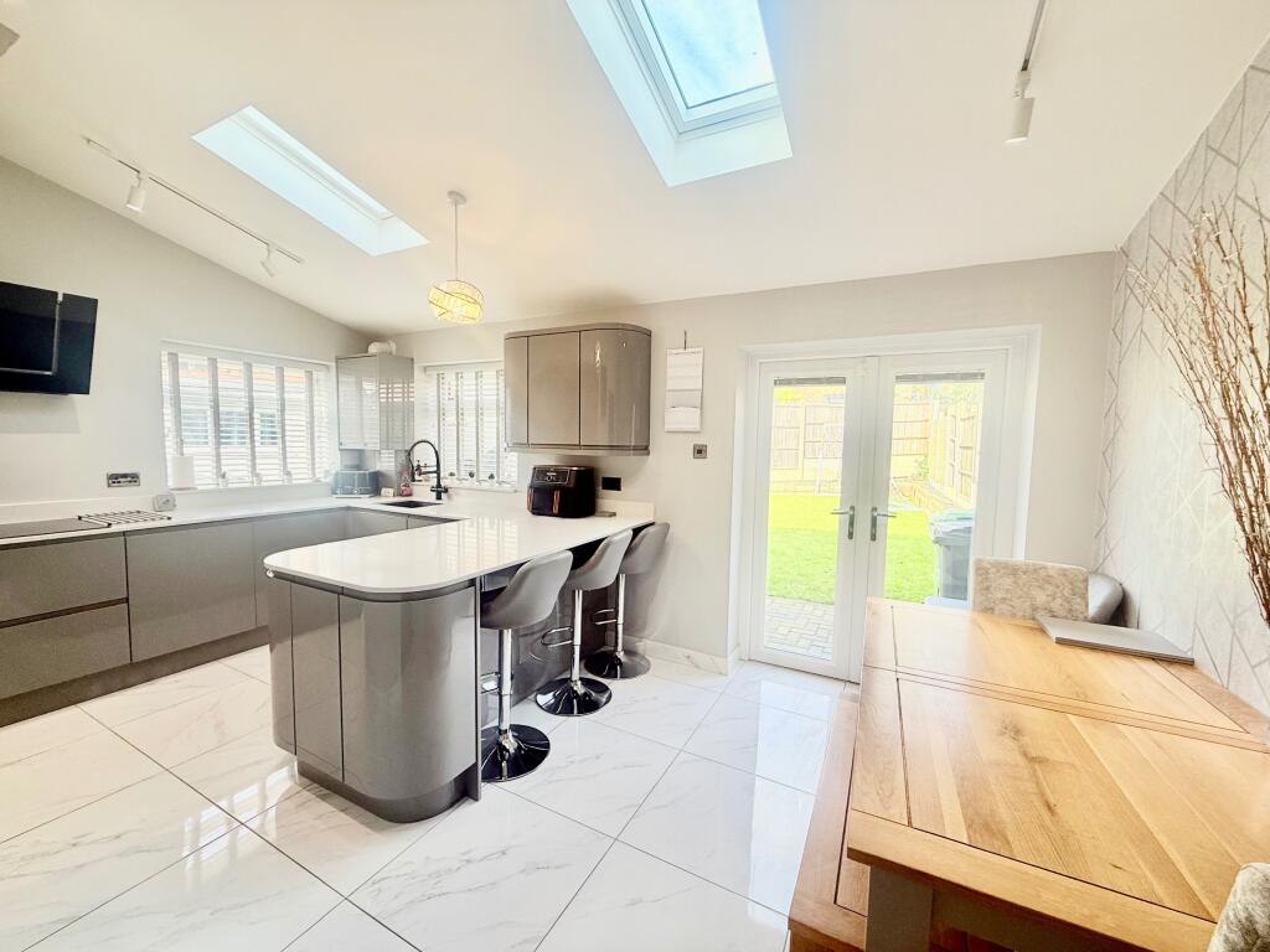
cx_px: 635
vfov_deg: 85.7
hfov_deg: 102.1
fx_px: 514
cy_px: 476
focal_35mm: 14
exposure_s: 1/122
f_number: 2.2
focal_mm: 2.22
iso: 64
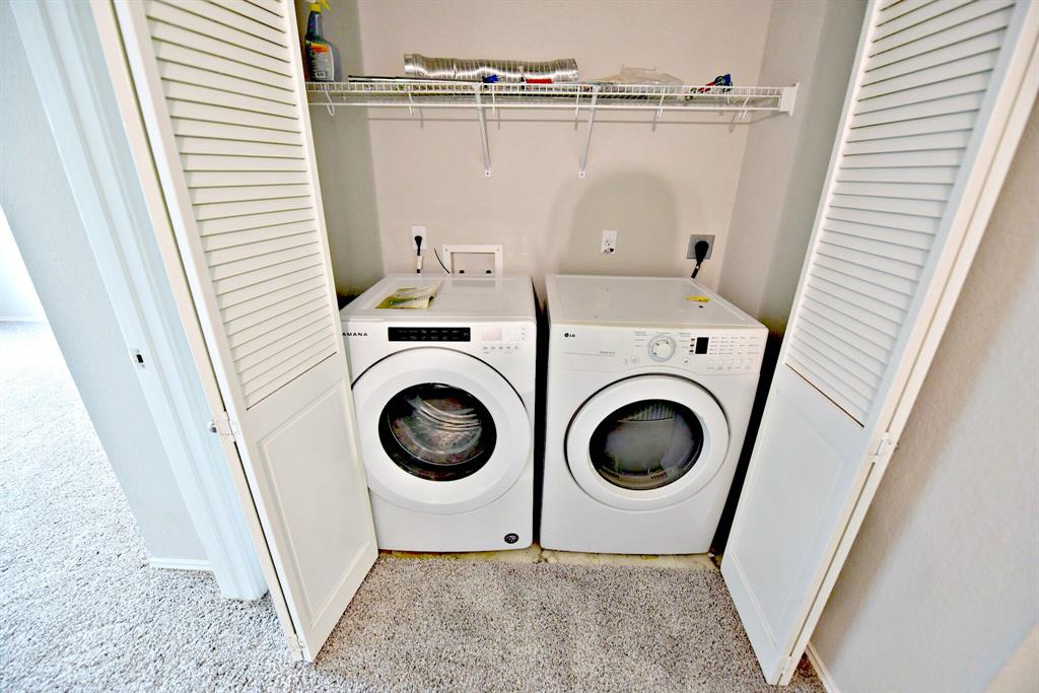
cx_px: 520
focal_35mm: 14
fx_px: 404
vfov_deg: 81.2
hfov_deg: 104.2
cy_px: 346
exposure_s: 1/60
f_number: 2.8
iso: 1250
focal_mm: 14
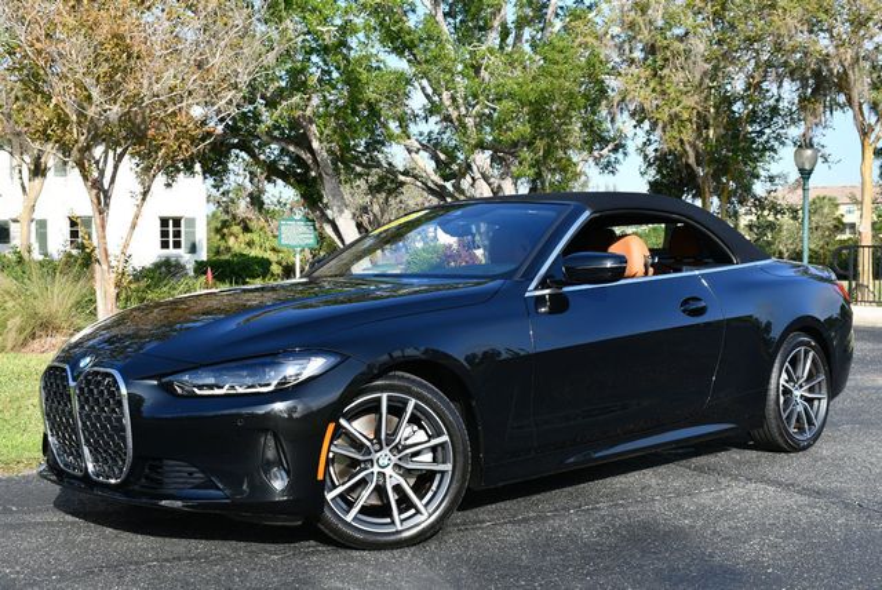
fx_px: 1177
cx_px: 441
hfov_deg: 41.1
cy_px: 295
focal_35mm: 48
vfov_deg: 28.1
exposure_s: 1/200
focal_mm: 24
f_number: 7.1
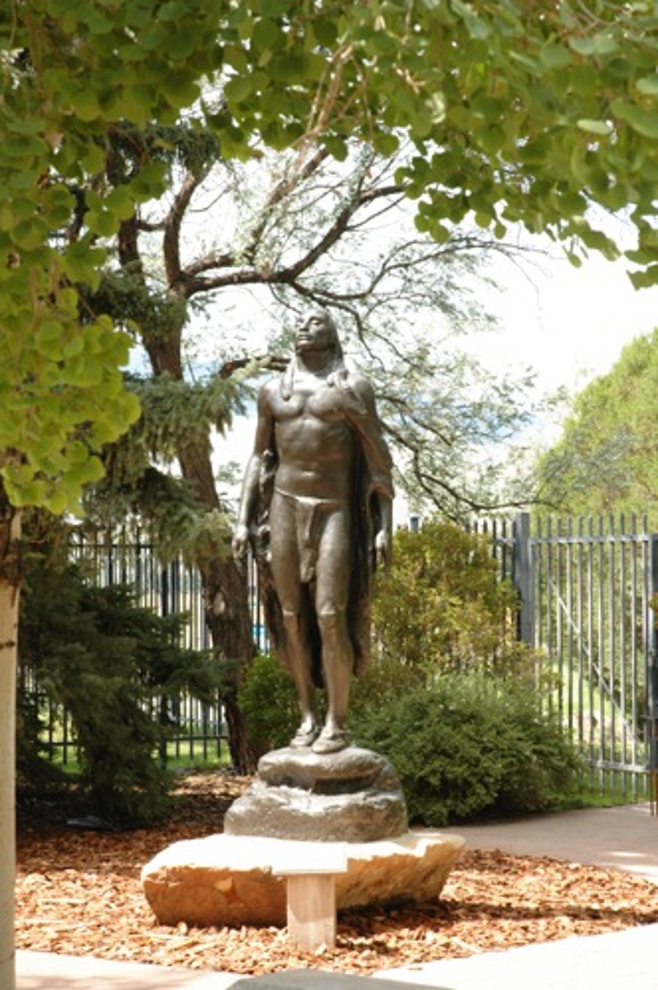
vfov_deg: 26.0
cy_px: 495
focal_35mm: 78
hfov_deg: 17.4
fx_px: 2144
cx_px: 329
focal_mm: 52
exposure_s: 1/100
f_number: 8
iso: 200
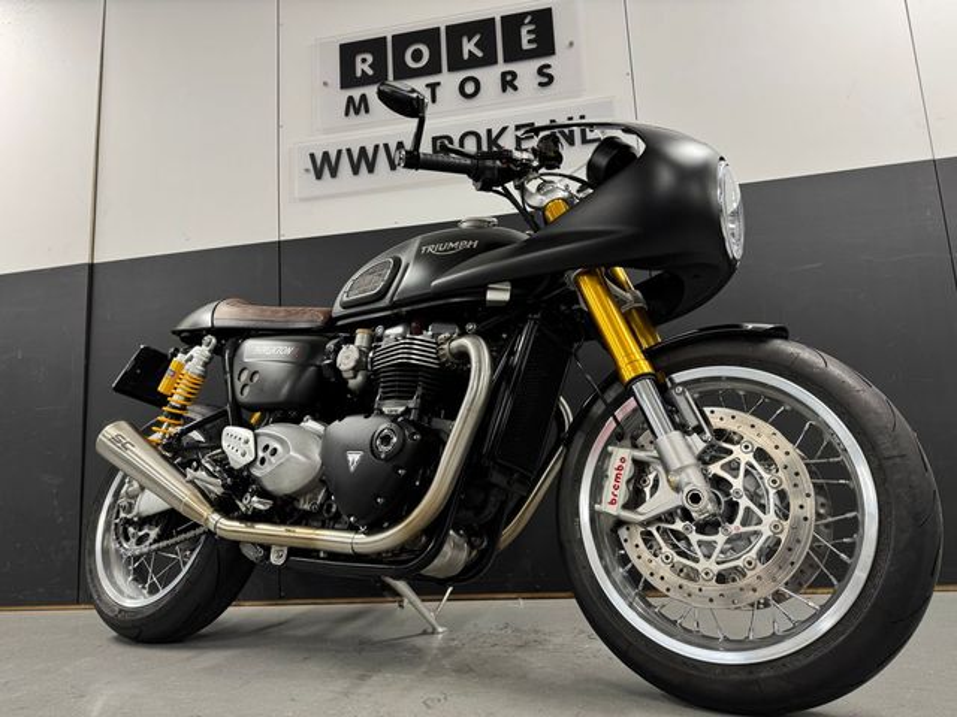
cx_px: 478
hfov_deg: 71.6
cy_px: 358
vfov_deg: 56.8
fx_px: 664
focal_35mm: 24
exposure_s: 1/50
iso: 125
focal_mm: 6.76
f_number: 1.78
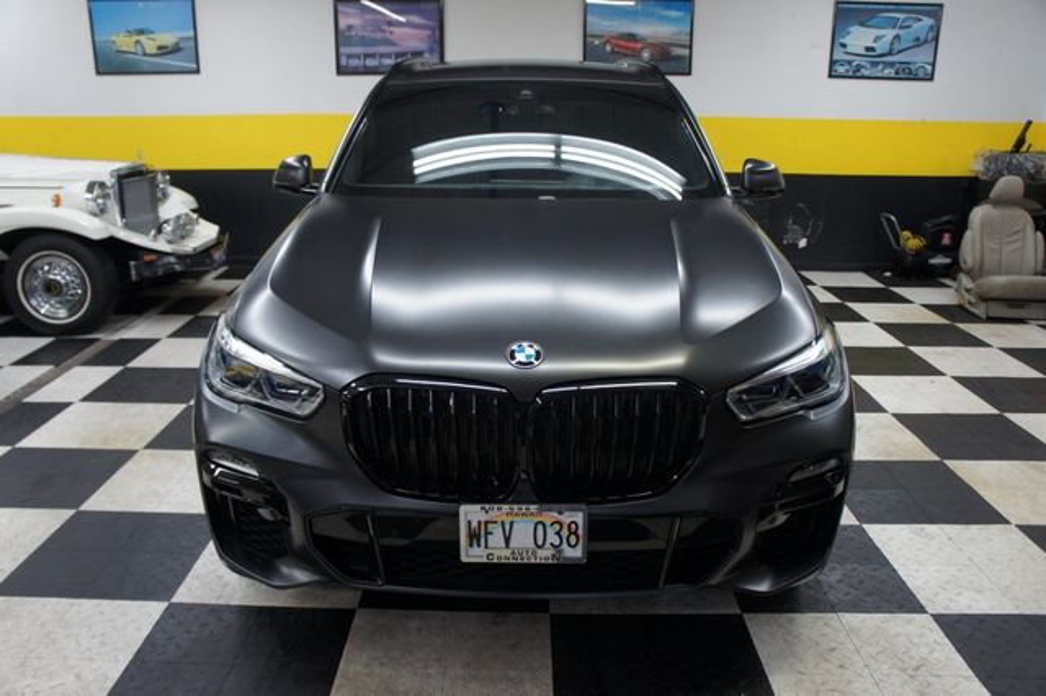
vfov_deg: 45.6
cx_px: 523
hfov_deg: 64.6
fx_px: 828
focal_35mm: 28
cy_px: 348
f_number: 3.5
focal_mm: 19
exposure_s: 1/80
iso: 640
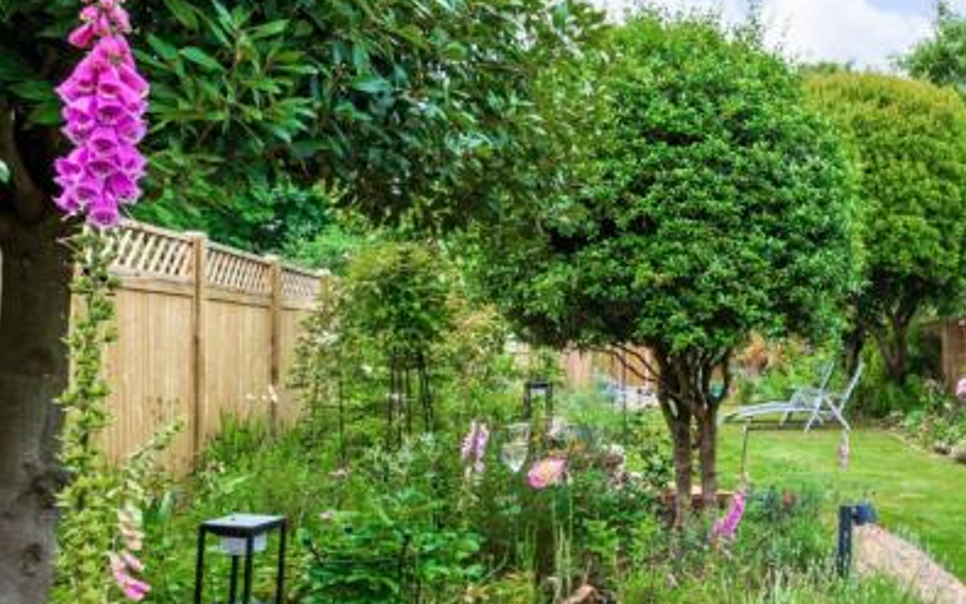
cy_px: 287
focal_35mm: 37
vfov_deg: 34.4
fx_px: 974
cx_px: 939
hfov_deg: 45.5
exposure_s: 1/400
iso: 400
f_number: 8
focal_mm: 14
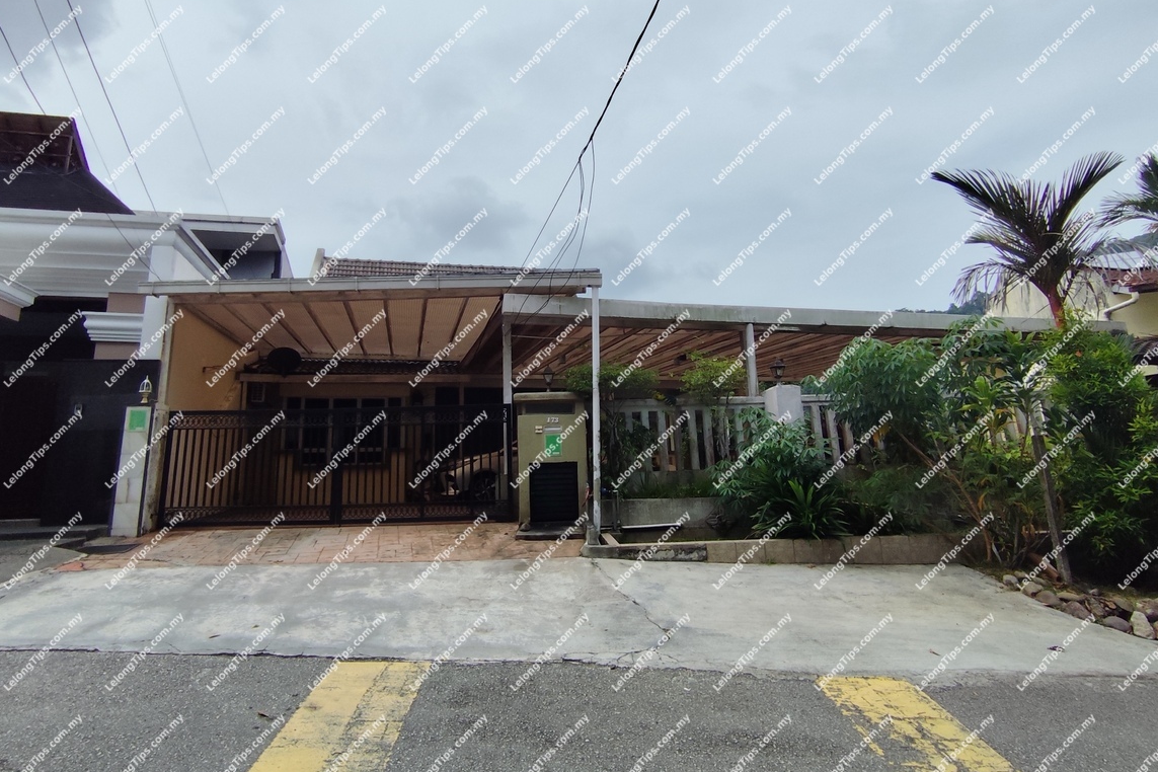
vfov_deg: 70.1
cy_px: 335
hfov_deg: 93.3
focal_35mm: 17
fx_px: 547
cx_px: 584
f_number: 2.2
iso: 50
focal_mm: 1.65
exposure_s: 1/3252
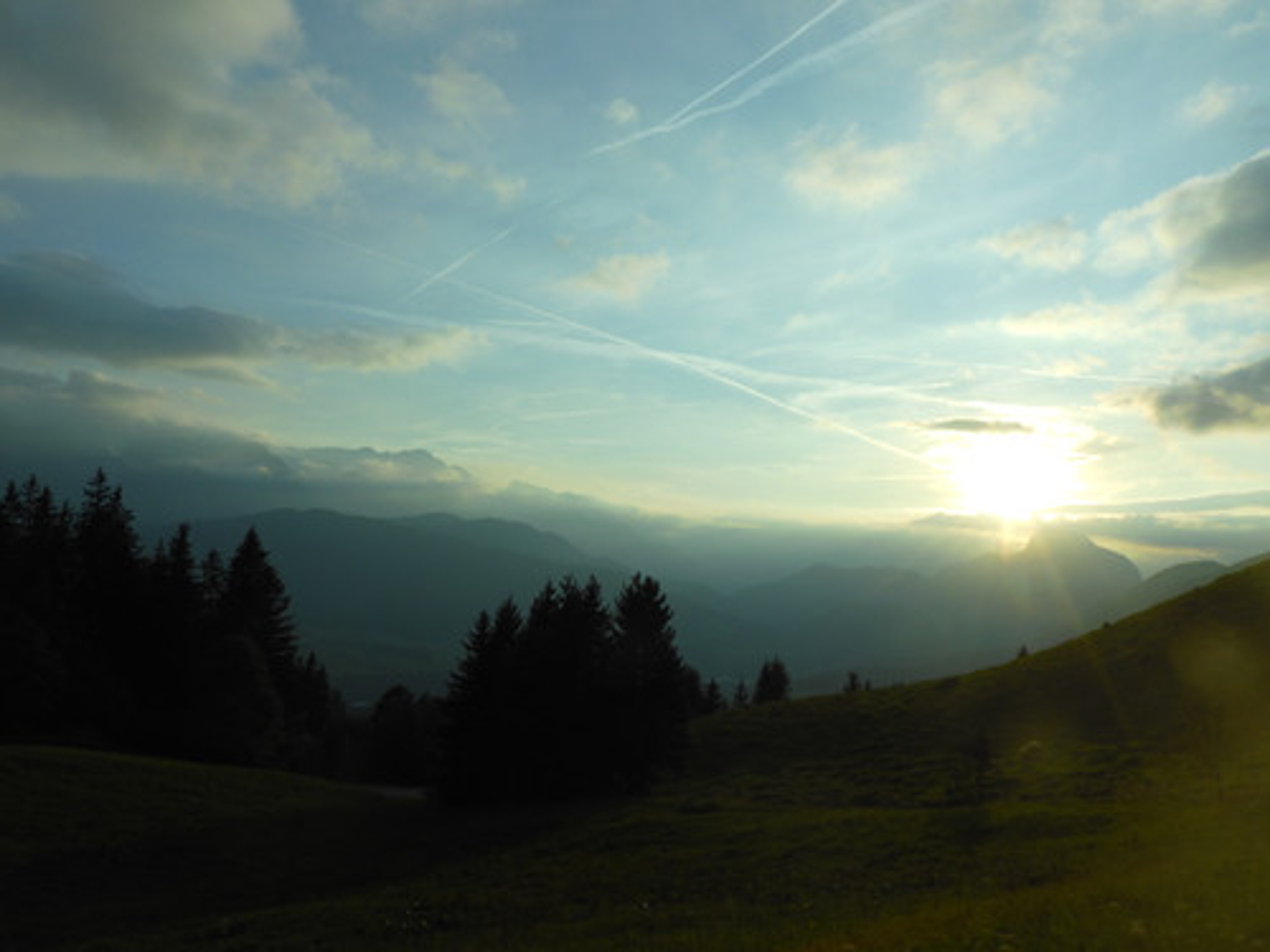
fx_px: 1027
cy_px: 476
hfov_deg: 63.4
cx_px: 635
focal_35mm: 28
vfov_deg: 49.7
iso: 80
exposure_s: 1/500
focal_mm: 4.9
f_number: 3.3
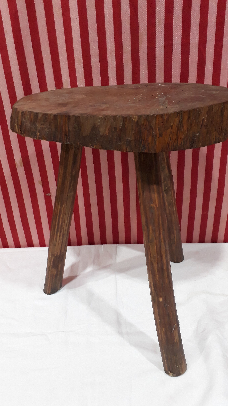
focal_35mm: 30
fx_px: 322
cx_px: 128
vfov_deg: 64.3
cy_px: 202
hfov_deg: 38.9
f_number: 1.9
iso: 200
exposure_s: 1/33
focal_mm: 3.6
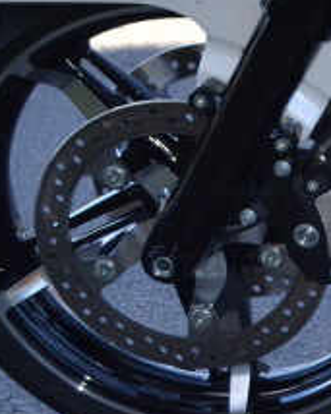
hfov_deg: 7.6
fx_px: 2132
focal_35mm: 174
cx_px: 1063
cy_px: -37
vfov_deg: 11.0
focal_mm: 22
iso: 100
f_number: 5
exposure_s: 1/200
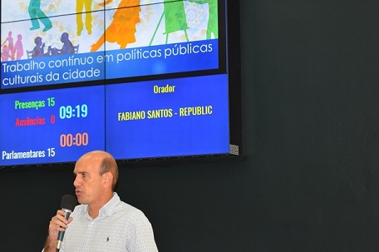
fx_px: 1143
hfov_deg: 18.8
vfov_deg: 12.6
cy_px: 100
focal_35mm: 109
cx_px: 149
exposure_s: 1/60
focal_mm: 55
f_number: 5.6
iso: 800
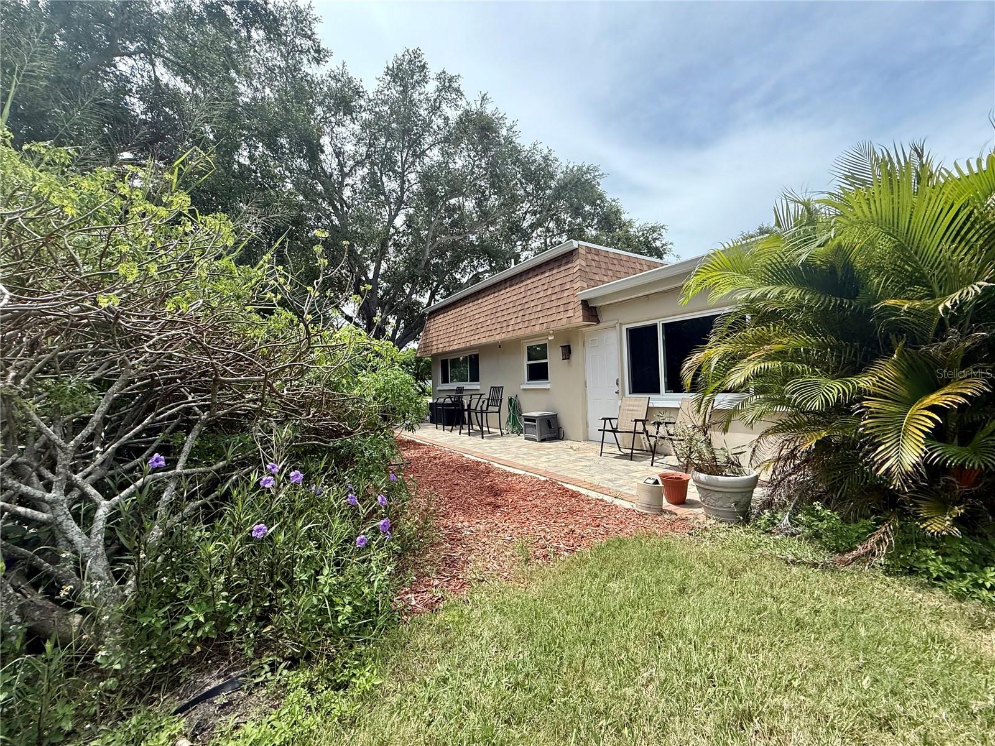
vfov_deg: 85.7
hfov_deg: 102.1
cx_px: 498
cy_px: 373
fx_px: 402
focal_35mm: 14
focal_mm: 2.22
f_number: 2.2
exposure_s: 1/1285
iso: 64
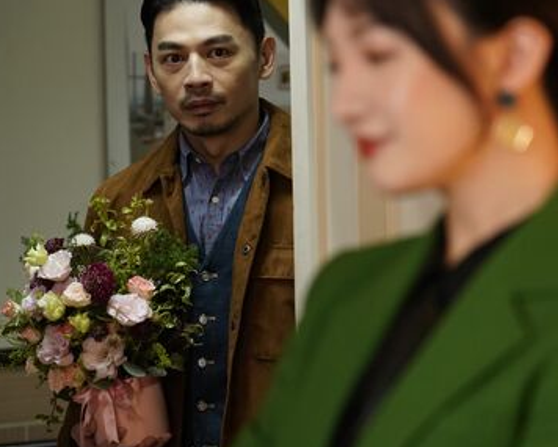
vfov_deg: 9.3
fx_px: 2742
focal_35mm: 166
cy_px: 226
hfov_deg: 11.6
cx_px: 401
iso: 3200
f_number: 4
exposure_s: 1/60
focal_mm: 105
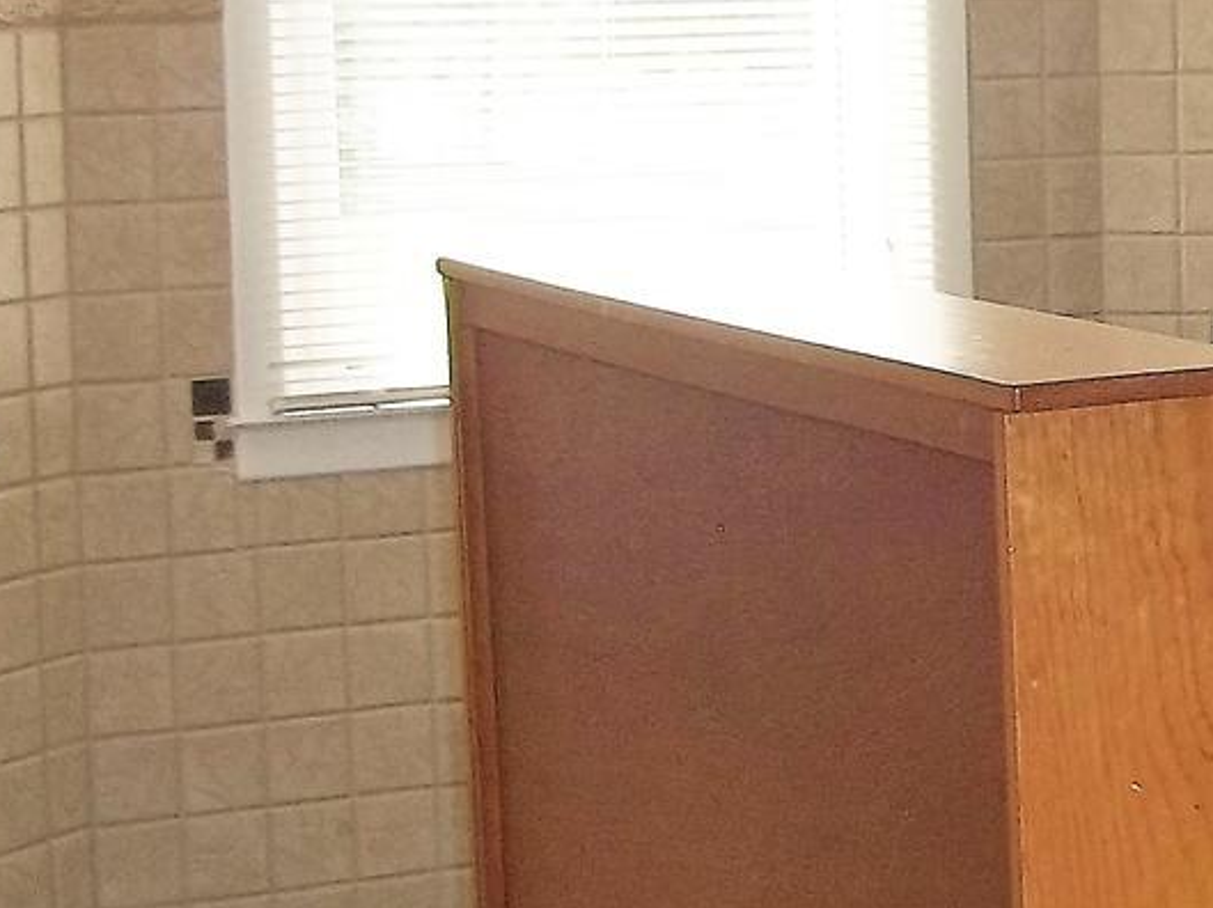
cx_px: 1257
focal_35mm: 124
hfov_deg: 15.6
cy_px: 344
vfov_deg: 11.9
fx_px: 4342
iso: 80
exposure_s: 1/100
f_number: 2.9
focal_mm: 5.7
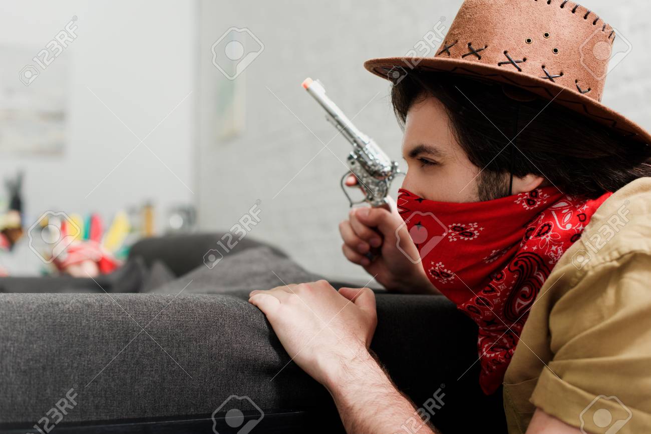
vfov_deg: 27.0
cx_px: 326
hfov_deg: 39.6
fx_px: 904
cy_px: 217
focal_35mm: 50
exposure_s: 1/200
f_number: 3.5
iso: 200
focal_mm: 50
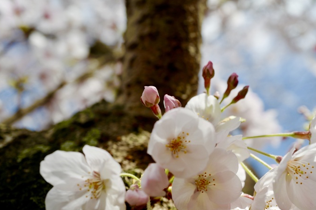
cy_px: 177
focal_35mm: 50
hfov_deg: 39.2
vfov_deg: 26.3
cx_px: 208
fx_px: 439
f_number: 4
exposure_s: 1/800
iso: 100
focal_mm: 28
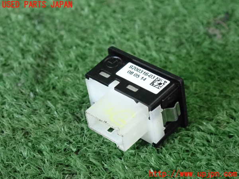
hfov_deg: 19.6
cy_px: 90
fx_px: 690
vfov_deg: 14.8
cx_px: 120
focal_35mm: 100
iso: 2500
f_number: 4.9
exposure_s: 1/125
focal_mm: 18
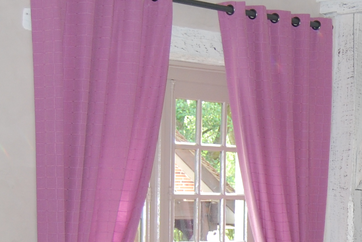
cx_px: 431
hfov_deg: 15.9
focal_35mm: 124
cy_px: 243
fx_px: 1246
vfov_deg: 11.0
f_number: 3.8
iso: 400
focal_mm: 23
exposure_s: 1/60
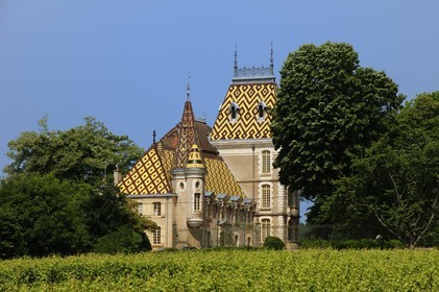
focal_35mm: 200
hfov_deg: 10.3
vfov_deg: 6.9
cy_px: 146
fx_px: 2437
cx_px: 220
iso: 200
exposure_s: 1/320
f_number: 11
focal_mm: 200
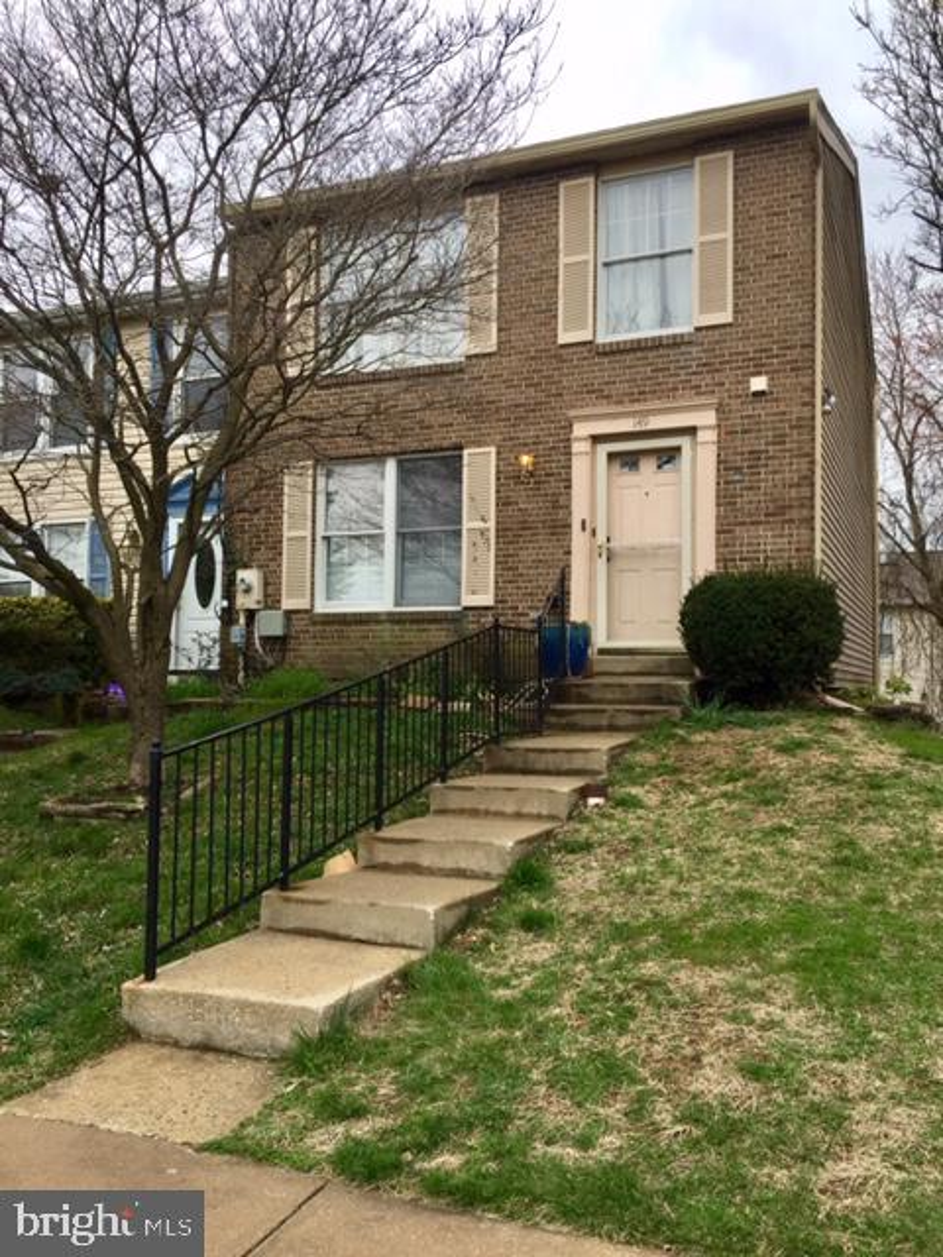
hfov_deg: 48.2
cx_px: 472
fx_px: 1053
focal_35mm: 29
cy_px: 628
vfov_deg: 61.7
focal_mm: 4.15
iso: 32
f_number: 2.2
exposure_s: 1/648
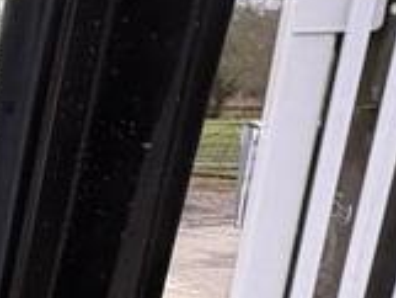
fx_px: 893
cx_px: -214
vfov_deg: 17.2
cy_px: 436
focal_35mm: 78
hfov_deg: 20.9
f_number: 2.2
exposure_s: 1/99
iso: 80
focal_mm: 2.22
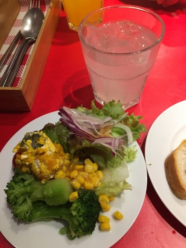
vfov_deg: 61.7
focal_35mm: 29
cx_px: 93
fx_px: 208
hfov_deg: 48.2
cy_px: 124
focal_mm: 4.15
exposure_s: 1/30
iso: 160
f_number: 2.2
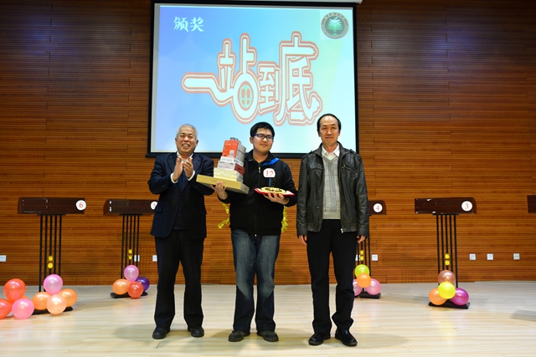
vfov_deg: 43.6
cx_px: 268
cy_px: 178
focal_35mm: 30
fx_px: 447
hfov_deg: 61.9
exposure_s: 1/80
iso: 1600
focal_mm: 30
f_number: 5
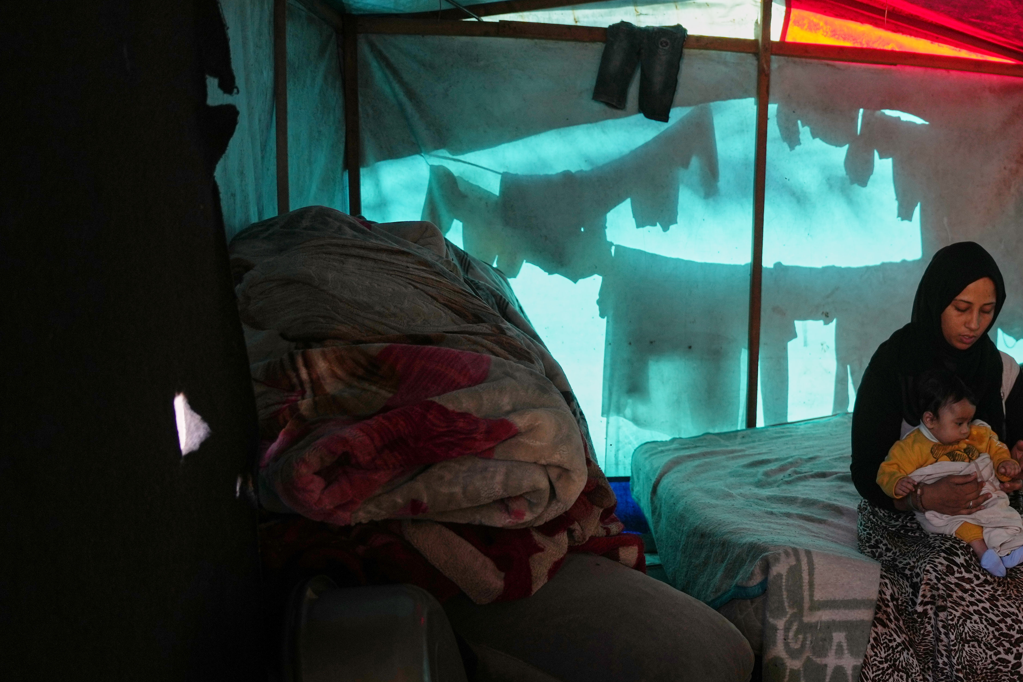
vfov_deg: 28.6
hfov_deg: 37.9
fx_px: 1335
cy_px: 352
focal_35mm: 47
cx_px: 994
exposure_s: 1/100
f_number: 2.8
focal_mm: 24
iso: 320
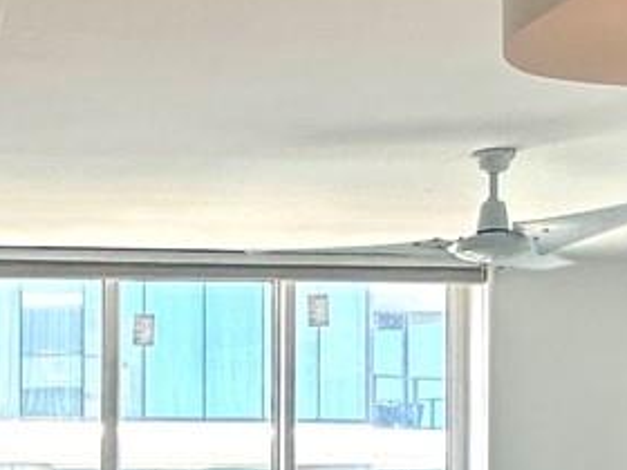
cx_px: -186
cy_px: 488
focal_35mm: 80
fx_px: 1449
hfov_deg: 22.0
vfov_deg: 17.9
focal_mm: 2.22
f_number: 2.2
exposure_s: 1/138
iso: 100
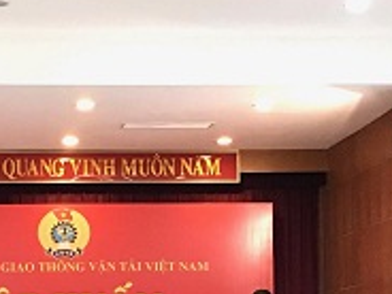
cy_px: 313
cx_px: 36
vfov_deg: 14.4
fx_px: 1144
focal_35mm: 101
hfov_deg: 19.1
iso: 200
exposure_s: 1/33
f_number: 2.4
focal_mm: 3.3
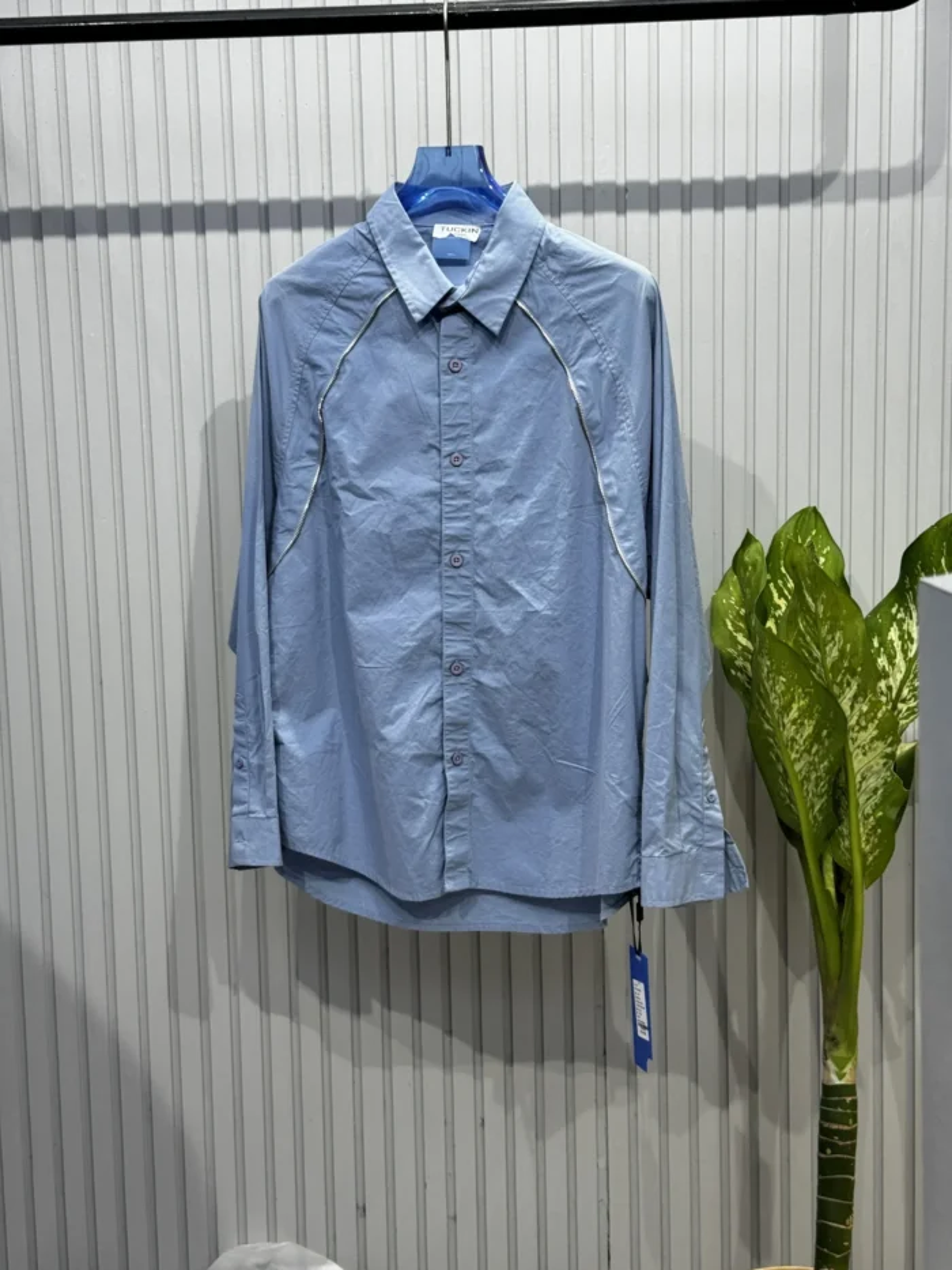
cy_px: 635
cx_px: 476
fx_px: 1760
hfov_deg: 30.3
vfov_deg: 39.7
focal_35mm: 48
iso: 50
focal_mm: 6.76
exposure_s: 1/136
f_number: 1.78
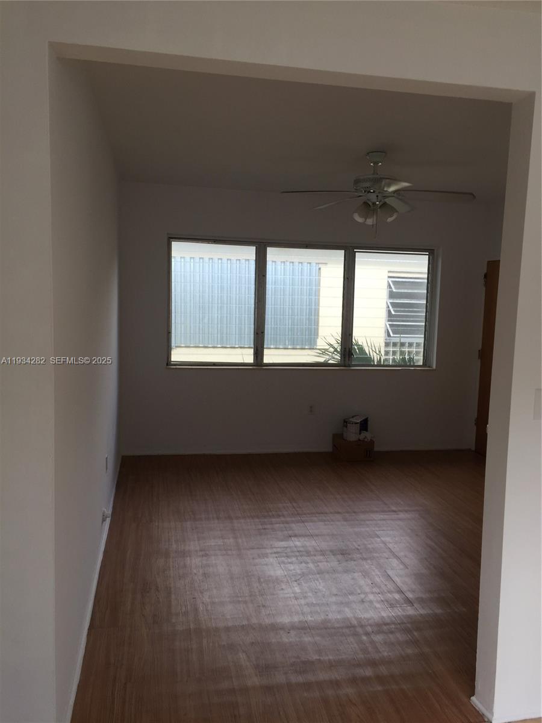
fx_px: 605
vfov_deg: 61.7
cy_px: 362
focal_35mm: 29
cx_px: 271
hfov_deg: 48.2
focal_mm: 4.15
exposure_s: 1/176
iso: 32
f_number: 2.2
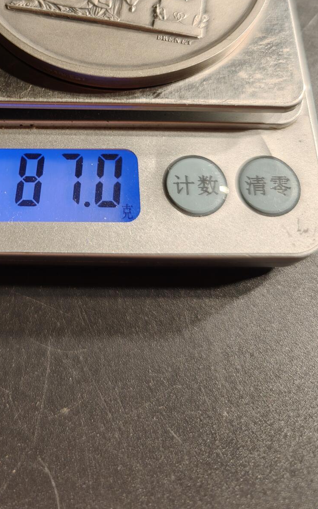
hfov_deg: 33.2
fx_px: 513
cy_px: 140
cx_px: 51
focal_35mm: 37
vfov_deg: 51.0
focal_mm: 6.06
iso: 100
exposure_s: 1/100
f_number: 1.6
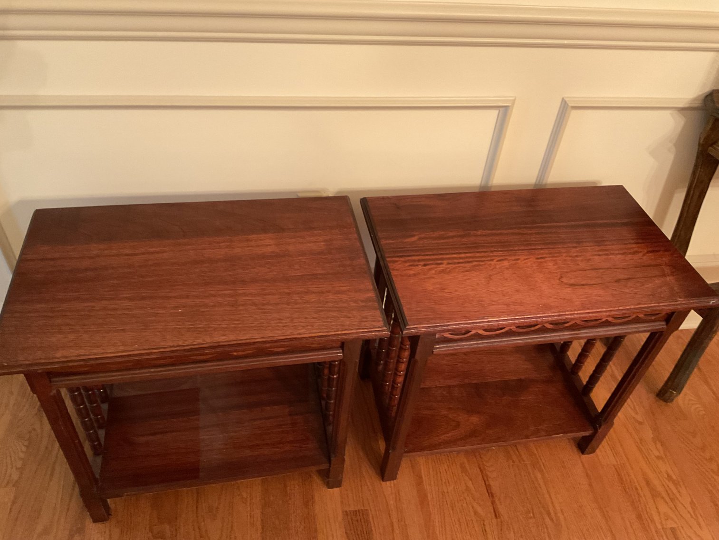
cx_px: 360
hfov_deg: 61.7
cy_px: 270
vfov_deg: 48.2
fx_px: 602
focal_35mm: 29
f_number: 1.8
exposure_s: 1/30
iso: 250
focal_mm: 3
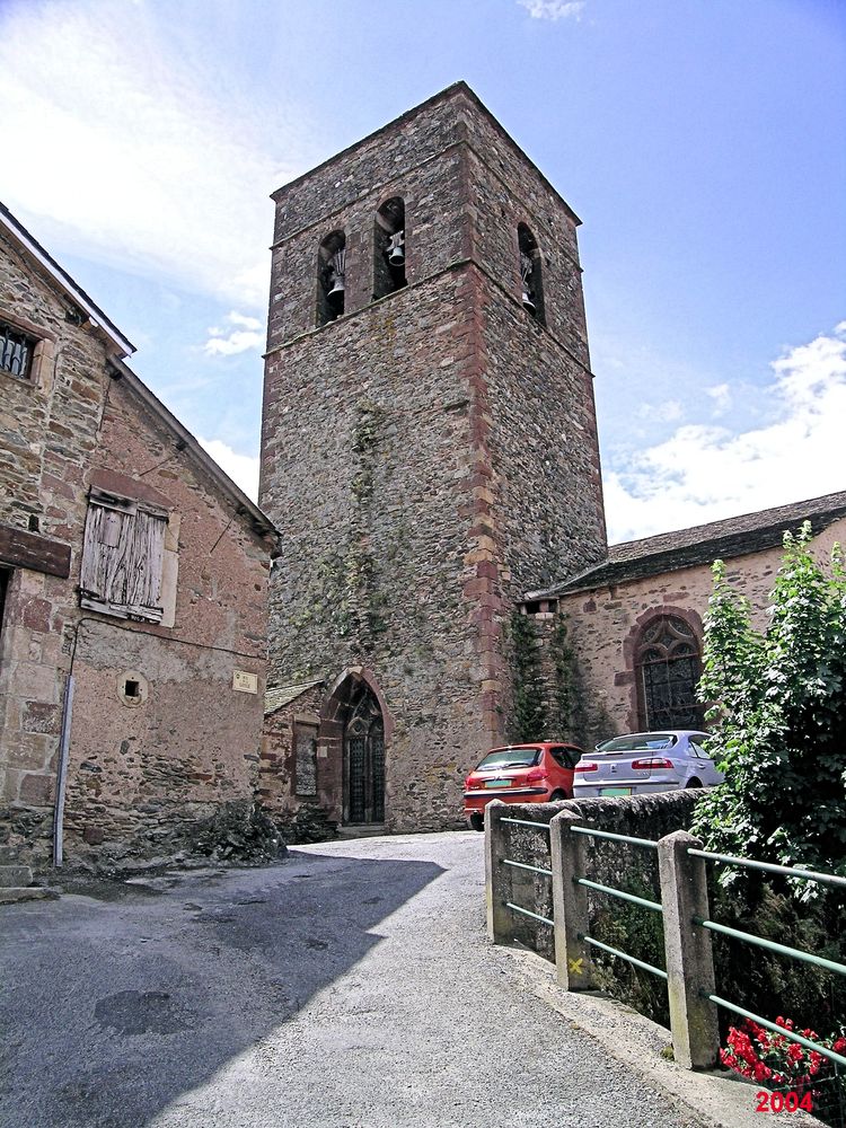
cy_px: 564
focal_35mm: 28
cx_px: 423
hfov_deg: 49.7
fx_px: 912
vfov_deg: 63.4
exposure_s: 1/219
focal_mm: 5.8
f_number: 6.3
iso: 50
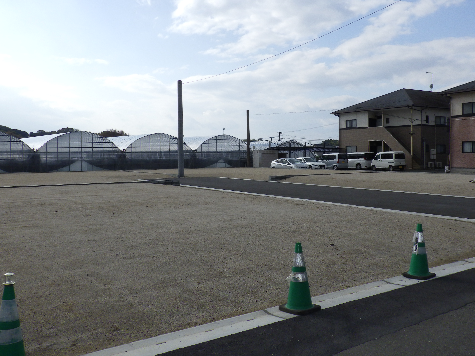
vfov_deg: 49.7
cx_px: 255
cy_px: 160
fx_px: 384
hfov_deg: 63.4
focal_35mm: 28
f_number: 4.2
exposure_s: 1/1500
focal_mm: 5
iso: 125
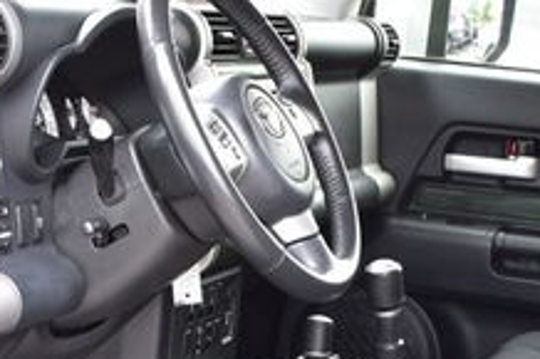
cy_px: 446
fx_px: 1521
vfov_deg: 13.1
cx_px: 248
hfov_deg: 20.1
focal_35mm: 101
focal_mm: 23
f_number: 7.1
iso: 400
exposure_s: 1/30
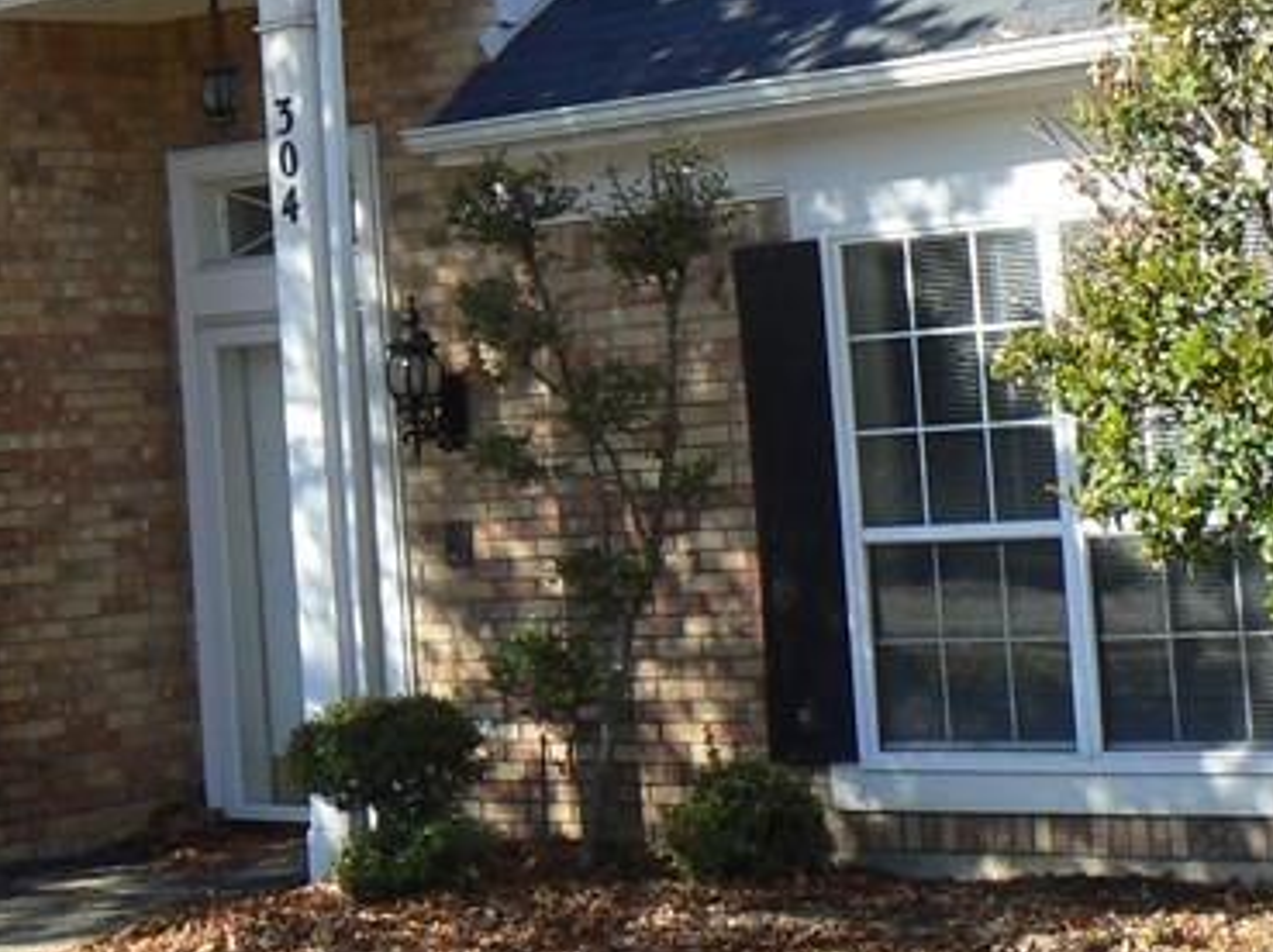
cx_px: 148
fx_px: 3674
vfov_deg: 14.4
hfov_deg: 19.3
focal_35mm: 100
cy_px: -76
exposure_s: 1/250
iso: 80
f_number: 5.6
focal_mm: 6
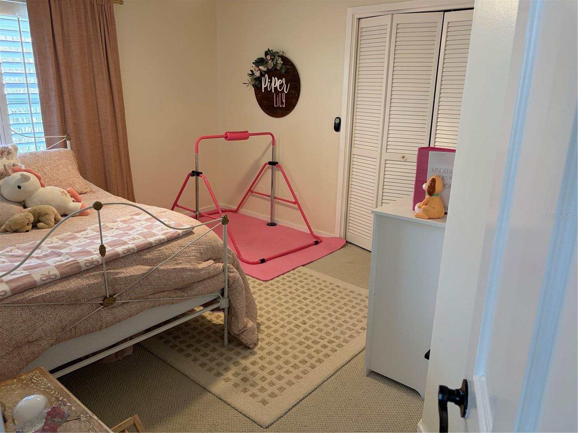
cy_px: 216
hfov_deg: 67.3
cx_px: 289
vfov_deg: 53.1
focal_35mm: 26
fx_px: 434
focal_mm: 5.96
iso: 160
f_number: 1.6
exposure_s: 1/60
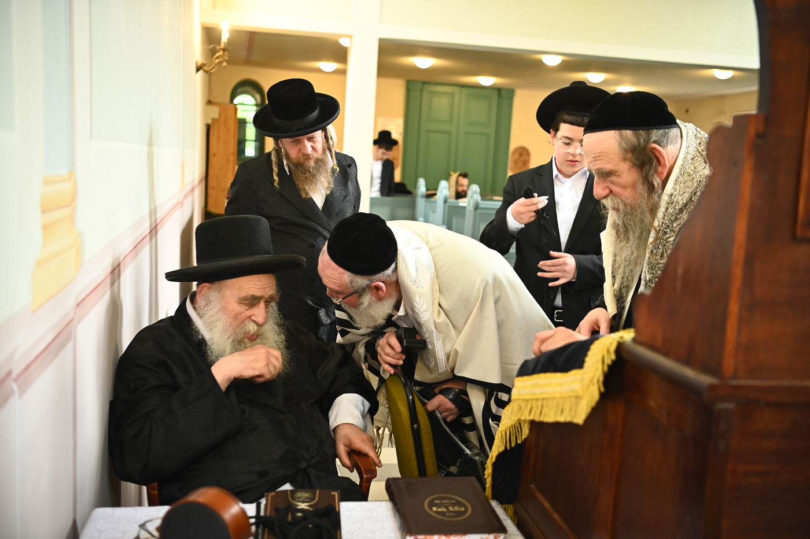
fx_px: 855
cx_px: 405
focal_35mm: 38
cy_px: 270
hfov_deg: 50.7
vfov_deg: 35.0
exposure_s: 1/100
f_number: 2.8
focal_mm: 38
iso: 2000
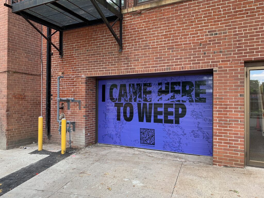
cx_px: 132
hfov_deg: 67.3
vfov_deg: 53.1
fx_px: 198
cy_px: 99
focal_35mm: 26
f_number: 1.8
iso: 64
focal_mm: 4.25
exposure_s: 1/121
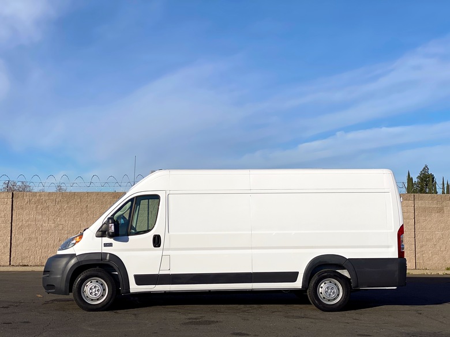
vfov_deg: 28.0
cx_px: 225
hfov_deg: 36.8
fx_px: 676
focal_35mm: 52
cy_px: 168
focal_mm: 6
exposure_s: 1/3690
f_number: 2
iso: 25
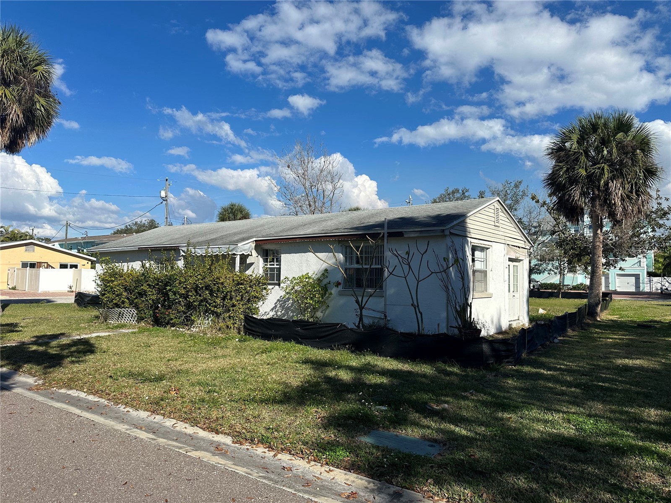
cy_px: 252
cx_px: 336
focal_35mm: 24
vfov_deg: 56.8
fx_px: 465
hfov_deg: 71.6
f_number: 1.78
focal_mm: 6.86
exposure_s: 1/5848
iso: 80
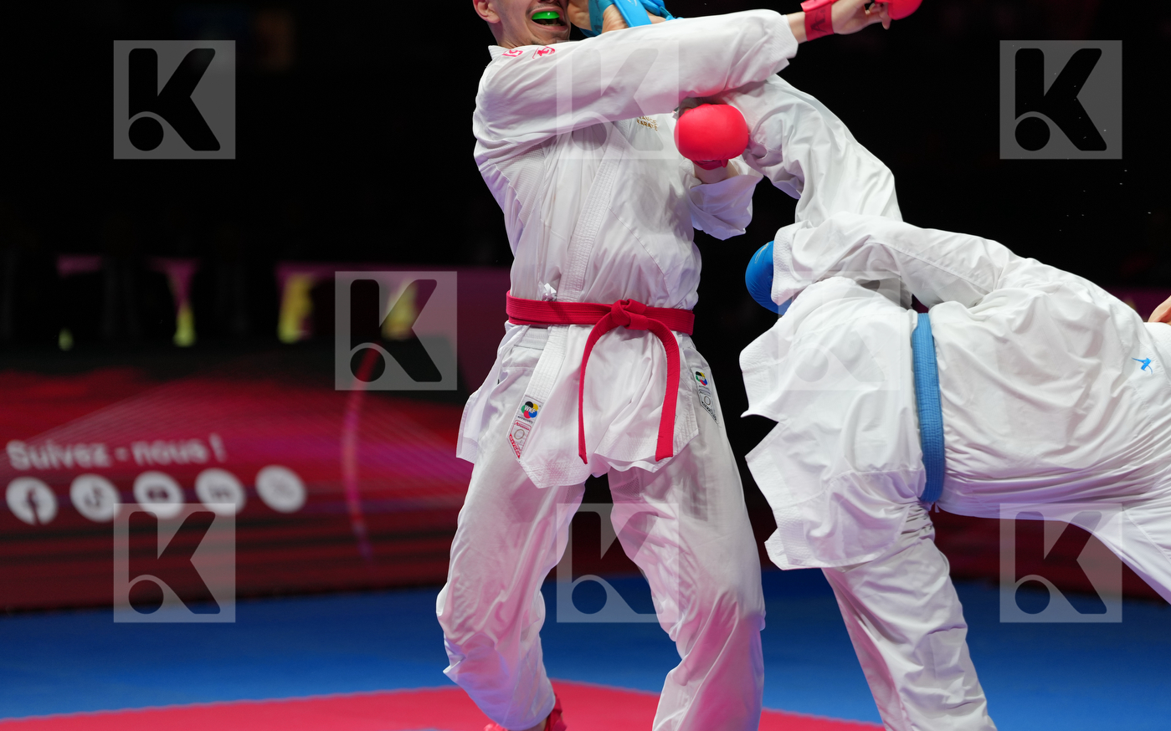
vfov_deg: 7.2
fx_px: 5839
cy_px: 331
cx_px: 618
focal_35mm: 183
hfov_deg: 11.5
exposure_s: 1/1000
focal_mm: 157
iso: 500
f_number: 2.8
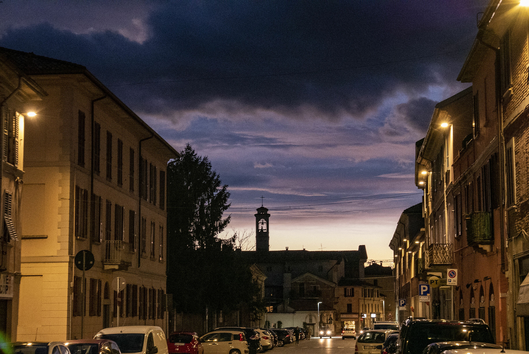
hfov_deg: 27.0
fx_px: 1103
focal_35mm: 75
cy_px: 177
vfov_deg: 18.2
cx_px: 264
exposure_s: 1/30
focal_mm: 34
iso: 3200
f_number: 5.6
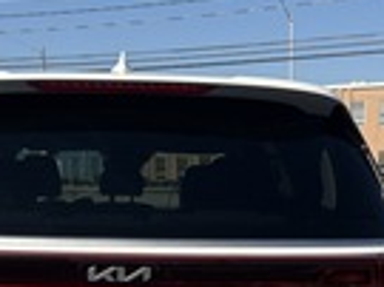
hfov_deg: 24.1
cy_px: 277
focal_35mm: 81
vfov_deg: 17.8
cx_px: 139
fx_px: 898
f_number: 1.6
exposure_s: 1/6993
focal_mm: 5.96
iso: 50
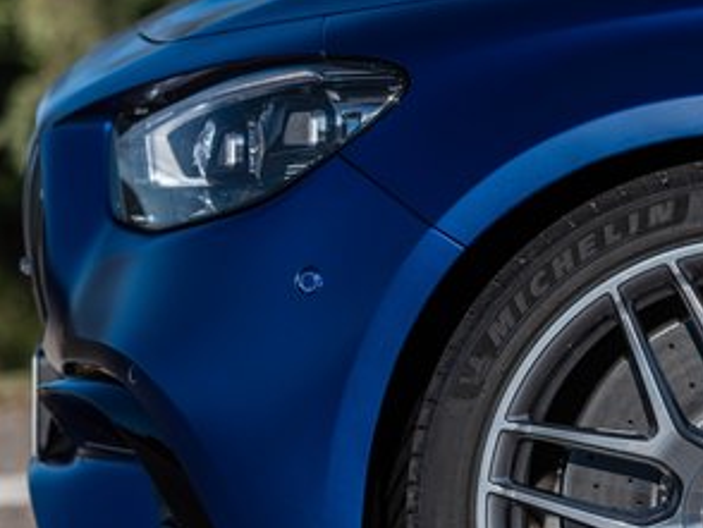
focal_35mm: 304
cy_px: 418
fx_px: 6179
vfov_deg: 4.9
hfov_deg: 6.5
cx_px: 600
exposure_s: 1/1600
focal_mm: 155
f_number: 4
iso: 100
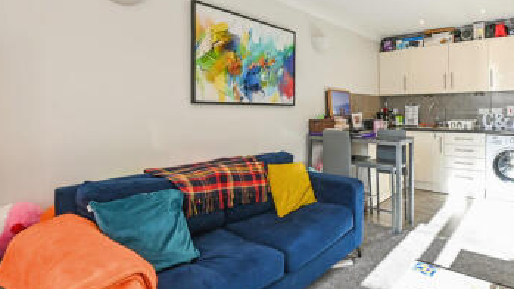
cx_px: 320
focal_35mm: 20
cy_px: 117
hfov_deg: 85.1
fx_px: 272
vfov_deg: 55.5
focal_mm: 14
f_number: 8
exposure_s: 1/30
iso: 250
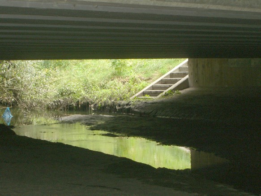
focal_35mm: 114
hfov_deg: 17.3
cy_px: 98
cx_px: 130
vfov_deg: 13.0
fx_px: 859
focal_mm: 23.7
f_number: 5.1
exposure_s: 1/60
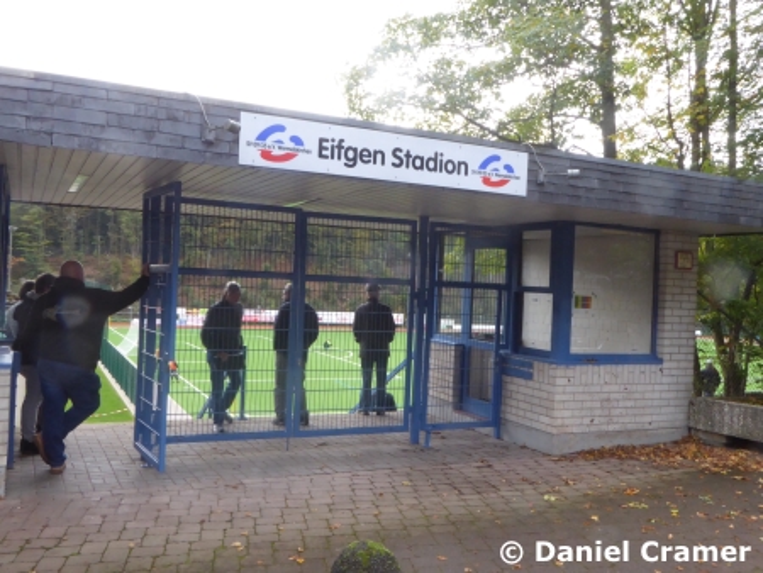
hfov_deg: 55.3
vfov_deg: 43.0
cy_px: 286
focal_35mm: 33
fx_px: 728
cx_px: 382
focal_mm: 5.8
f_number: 8
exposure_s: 1/20
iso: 400
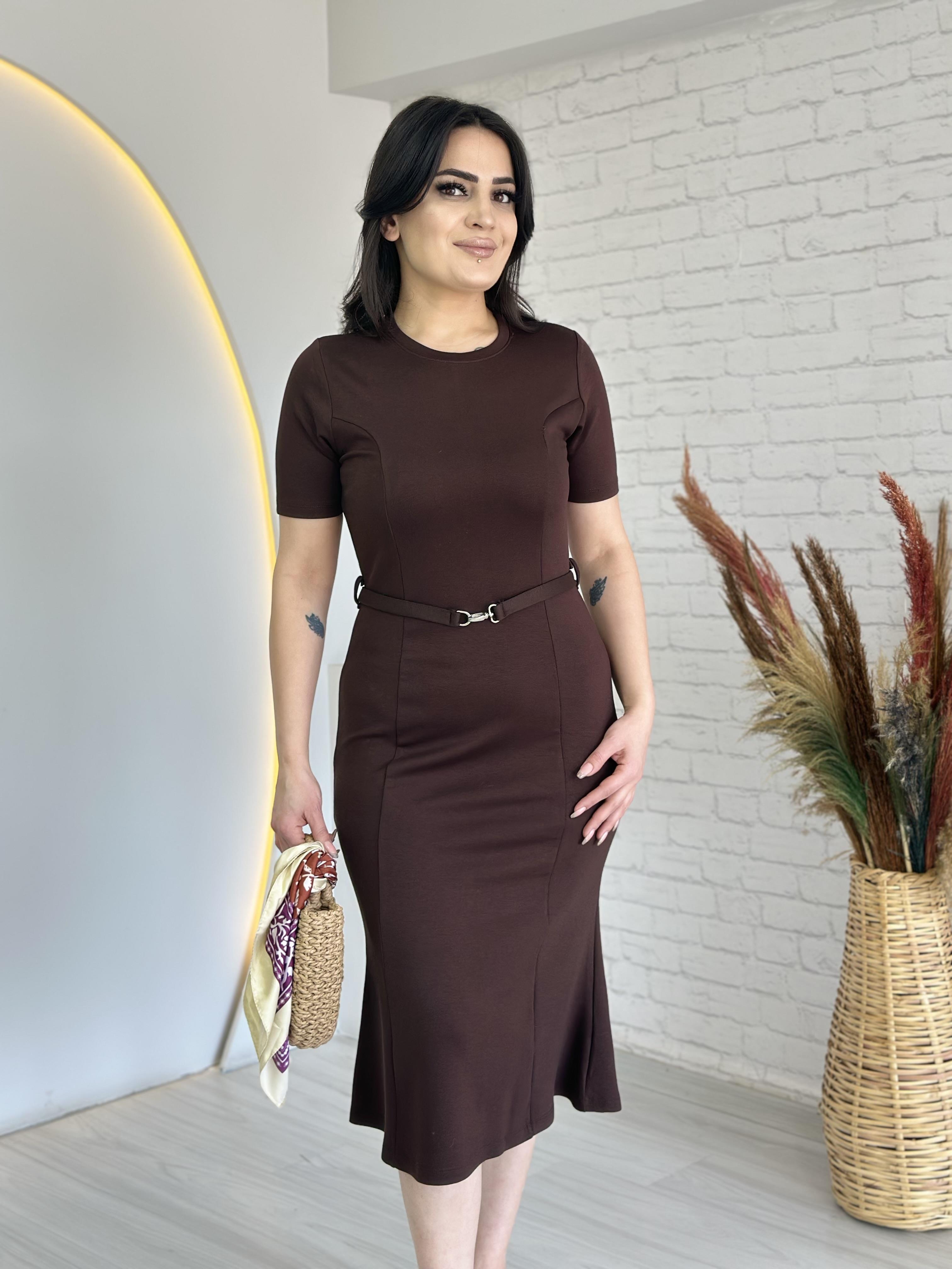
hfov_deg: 30.3
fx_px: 1760
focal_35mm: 48
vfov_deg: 39.7
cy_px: 634
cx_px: 476
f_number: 1.78
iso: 64
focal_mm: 6.86
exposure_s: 1/106
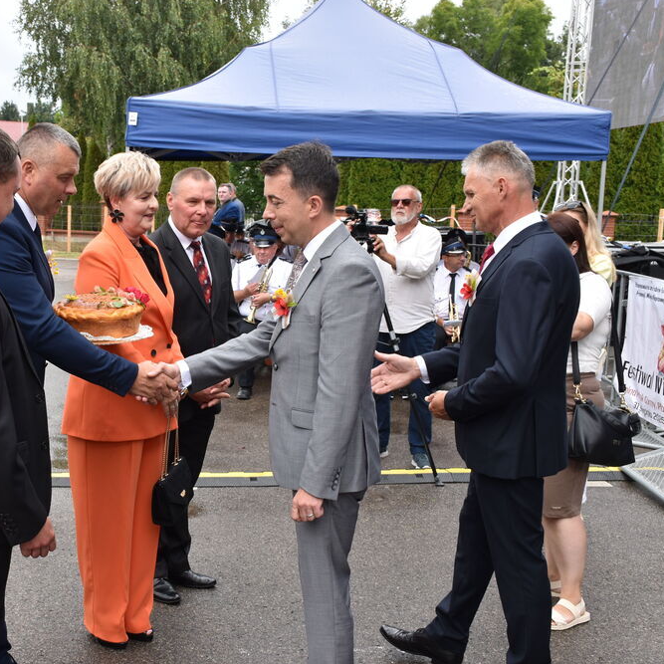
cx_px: 165
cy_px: 336
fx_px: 1020
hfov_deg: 35.3
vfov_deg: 36.1
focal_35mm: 47
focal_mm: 24
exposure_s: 1/250
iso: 280
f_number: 8
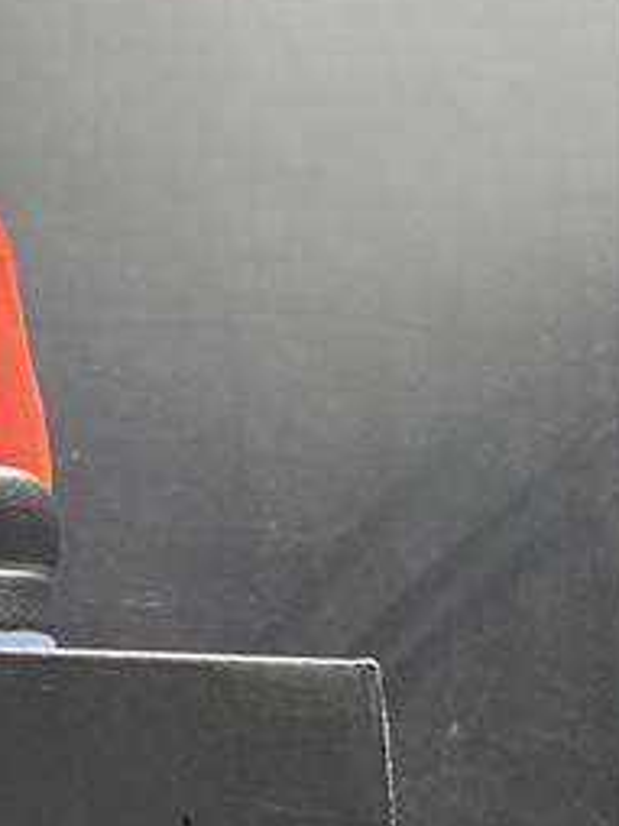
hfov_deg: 11.4
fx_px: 2434
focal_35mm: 102
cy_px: 648
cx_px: -982
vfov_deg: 19.1
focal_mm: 4.25
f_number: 1.8
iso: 100
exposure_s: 1/50
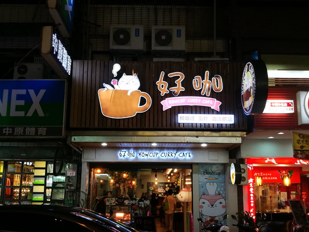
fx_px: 348
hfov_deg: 47.9
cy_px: 116
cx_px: 154
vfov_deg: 36.8
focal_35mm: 39
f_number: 2.2
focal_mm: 4.5
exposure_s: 1/30
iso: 160
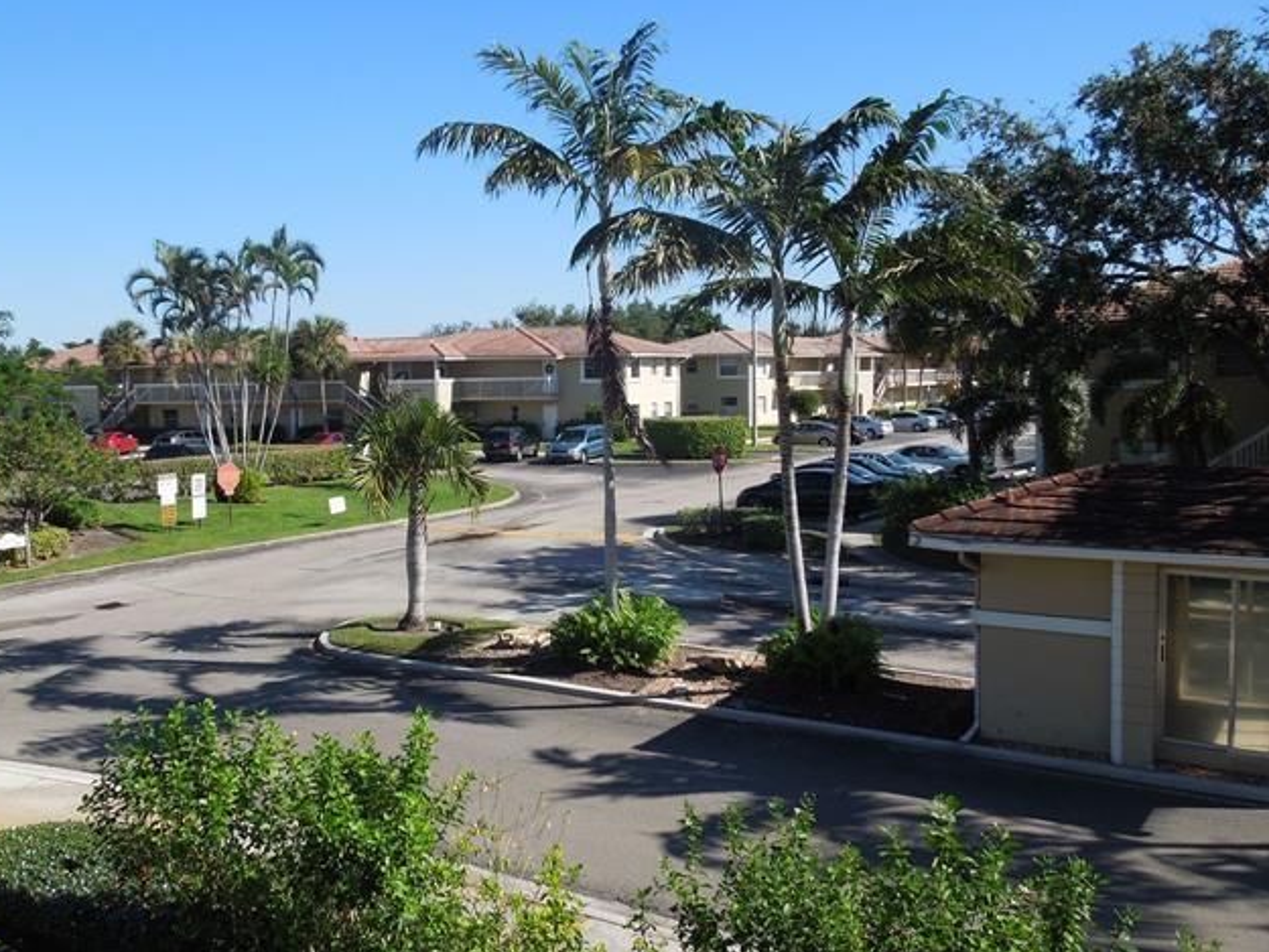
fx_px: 1173
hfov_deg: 56.7
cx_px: 558
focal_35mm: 32
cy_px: 459
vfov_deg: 44.2
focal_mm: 4.5
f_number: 3.3
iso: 100
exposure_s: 1/1000
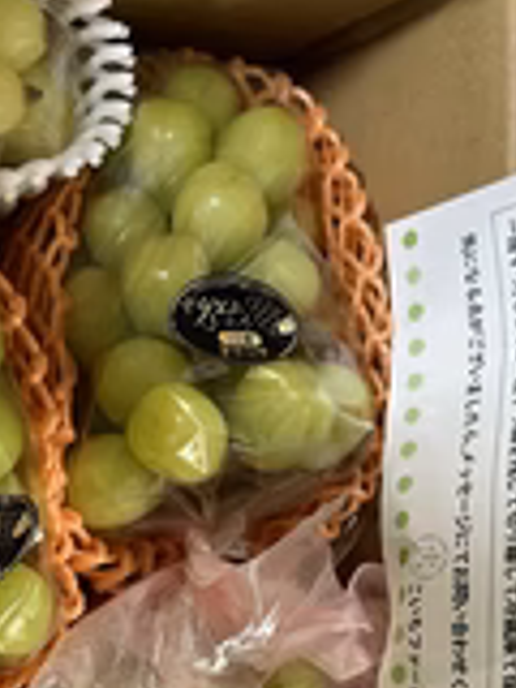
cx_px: 254
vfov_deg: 31.5
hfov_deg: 24.4
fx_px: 1193
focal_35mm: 60
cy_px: 538
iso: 400
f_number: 1.78
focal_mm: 6.86
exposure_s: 1/60
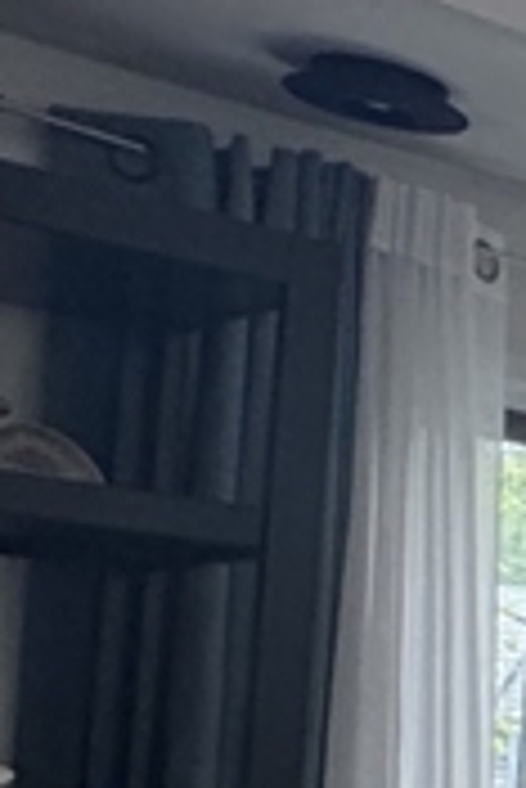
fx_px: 1859
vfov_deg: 23.0
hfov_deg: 9.1
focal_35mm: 85
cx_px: 1915
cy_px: 770
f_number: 2.2
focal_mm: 2.22
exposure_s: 1/120
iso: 320
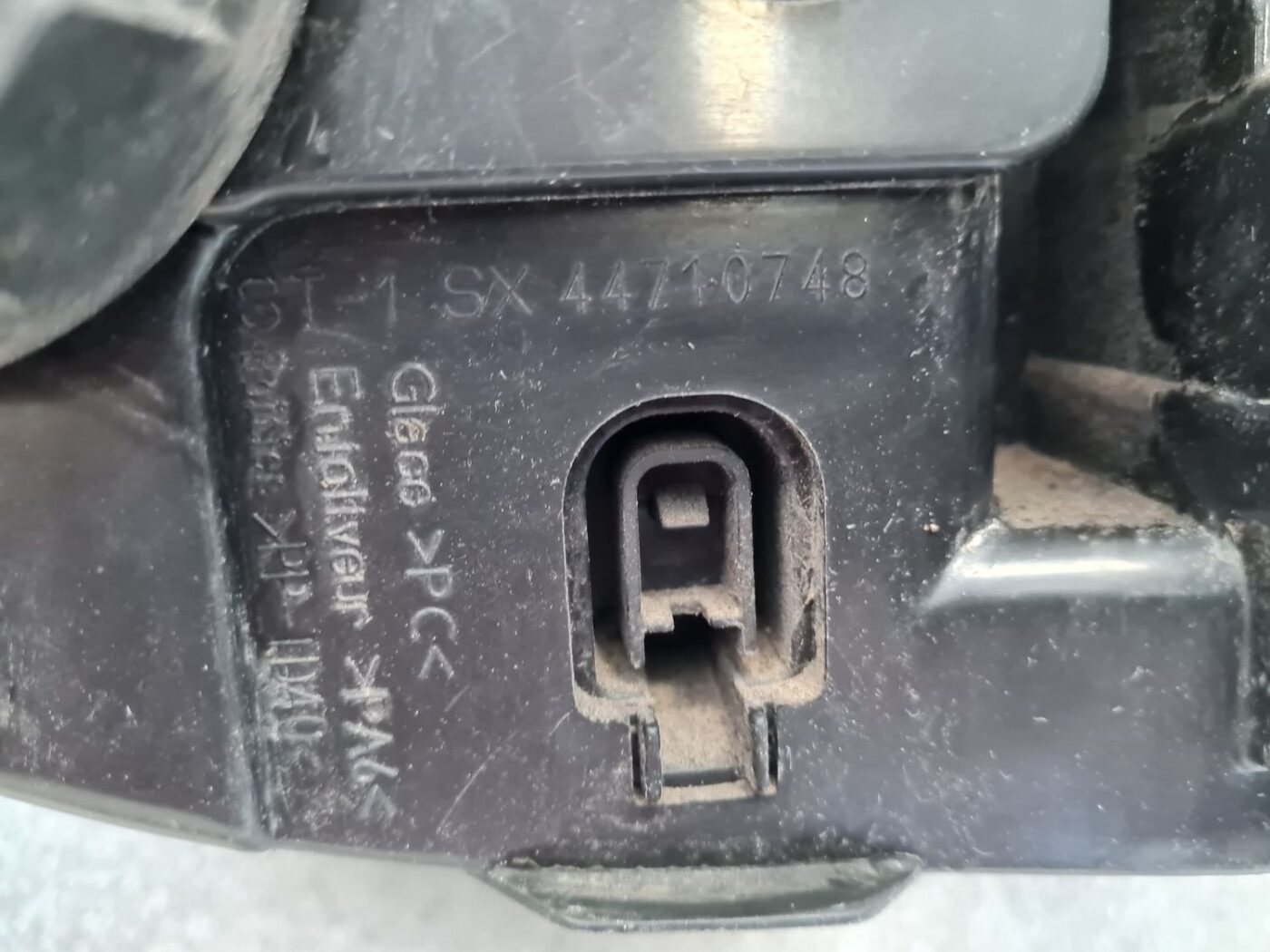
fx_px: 954
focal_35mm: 26
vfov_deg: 53.1
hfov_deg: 67.3
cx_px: 635
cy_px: 476
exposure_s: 1/50
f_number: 1.8
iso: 800
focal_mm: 5.4
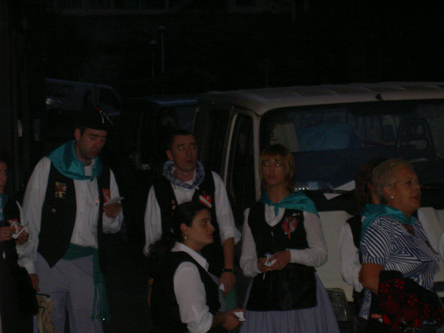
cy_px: 166
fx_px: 1488
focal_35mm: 116
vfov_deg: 12.8
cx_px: 222
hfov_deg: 17.0
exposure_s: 1/89.3
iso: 100
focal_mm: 24
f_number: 4.9
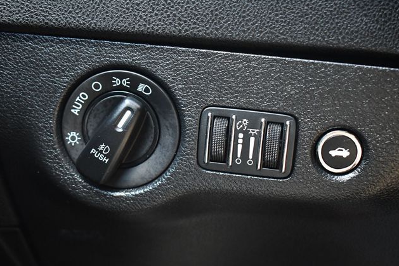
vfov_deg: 22.2
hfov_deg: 32.9
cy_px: 132
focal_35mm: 61
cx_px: 202
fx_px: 676
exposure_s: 1/80
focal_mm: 40
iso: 3200
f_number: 5
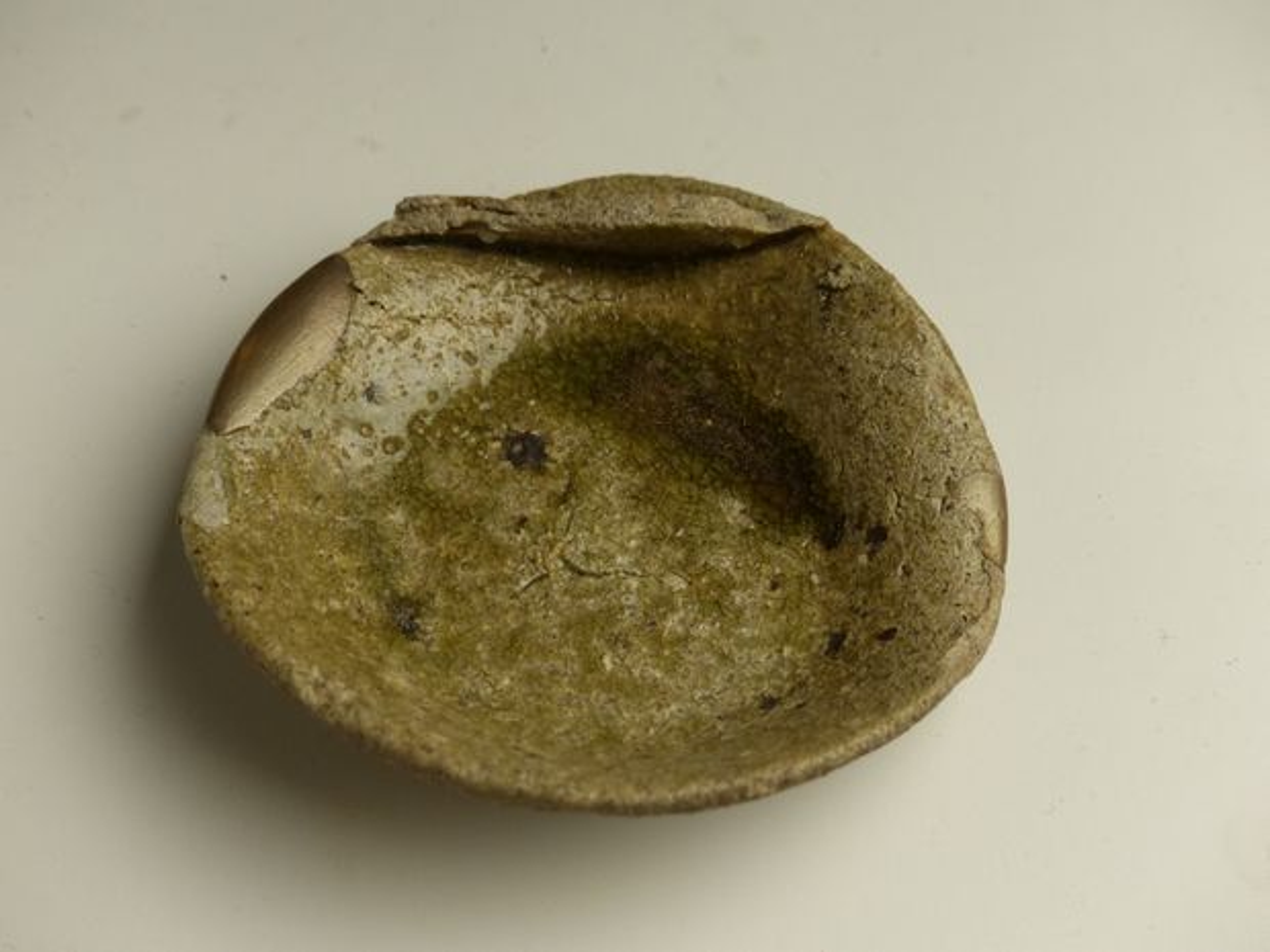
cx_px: 635
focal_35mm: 86
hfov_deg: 22.8
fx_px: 3155
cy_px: 476
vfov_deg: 17.2
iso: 200
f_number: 2.8
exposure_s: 1/100
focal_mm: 15.5
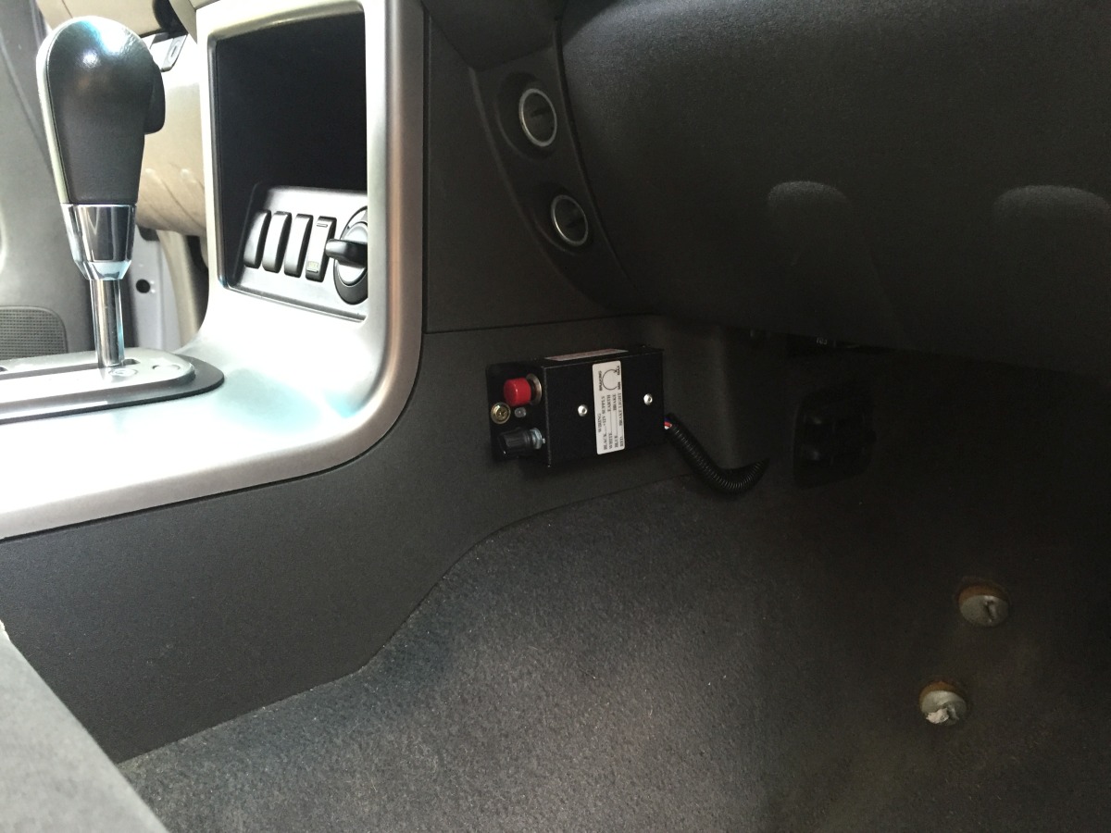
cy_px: 416
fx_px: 931
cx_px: 556
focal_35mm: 29
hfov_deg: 61.7
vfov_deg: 48.2
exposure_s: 1/33
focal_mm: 4.15
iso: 200
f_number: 2.2
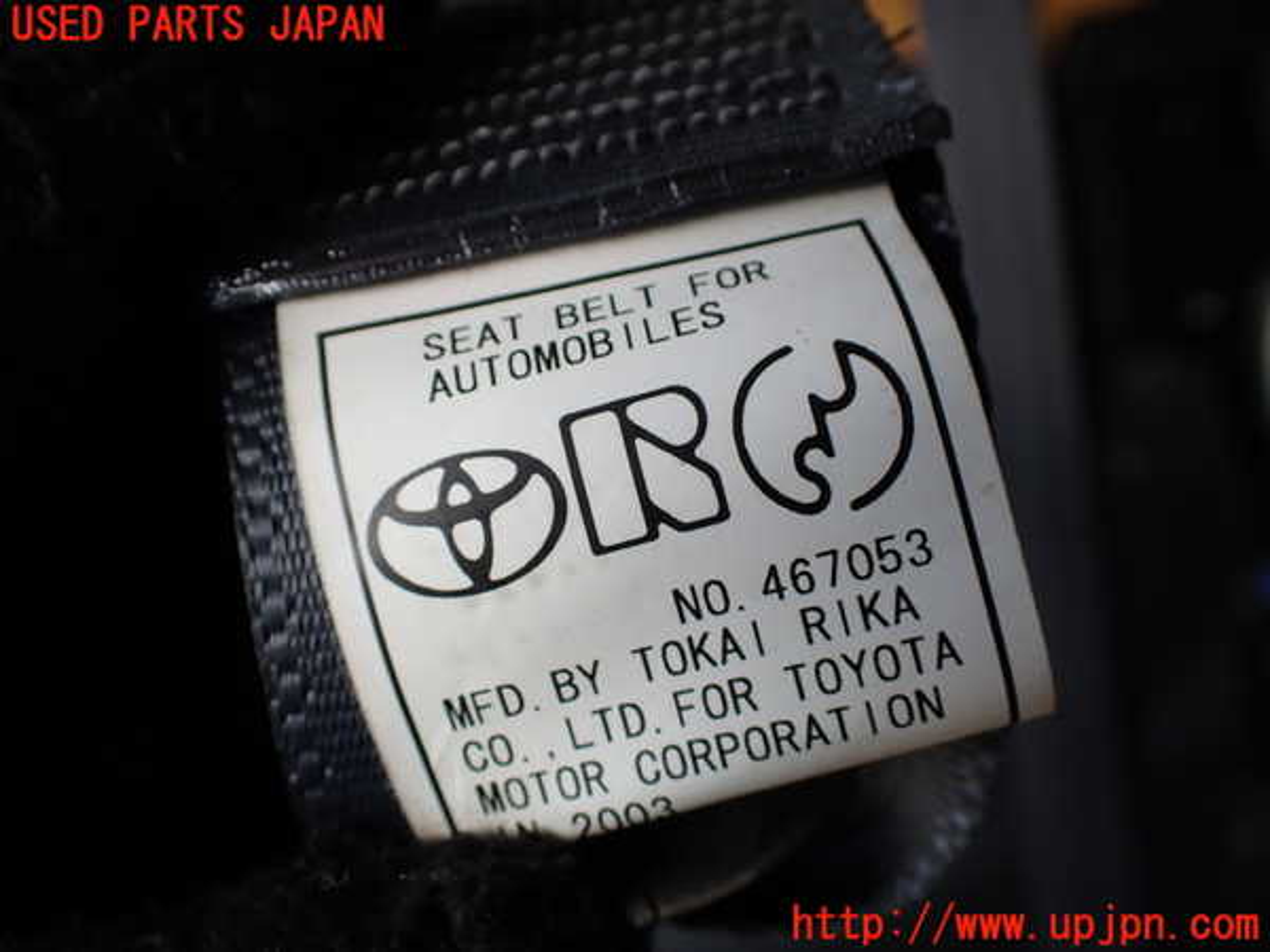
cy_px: 476
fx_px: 1101
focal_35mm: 30
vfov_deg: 46.8
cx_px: 635
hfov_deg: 60.0
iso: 100
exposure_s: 1/160
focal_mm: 5.4
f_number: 2.3
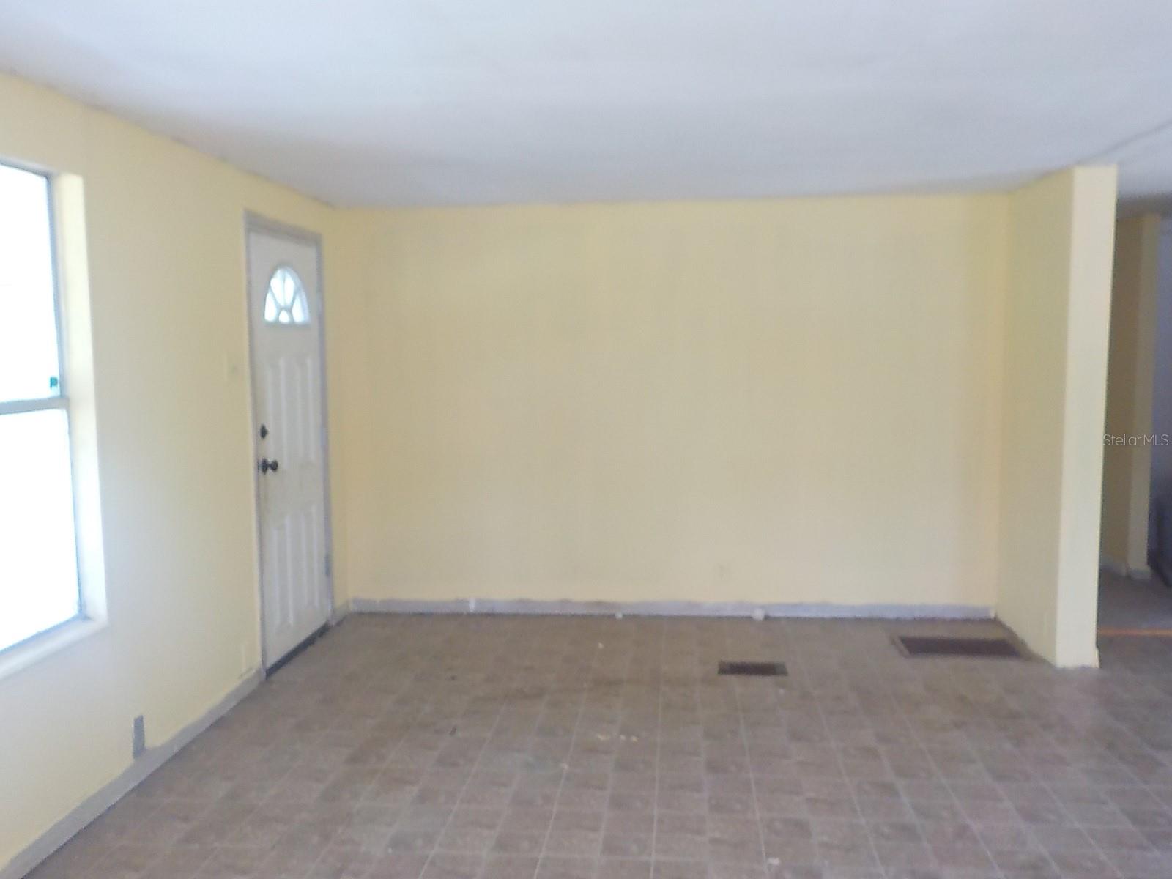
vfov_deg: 46.8
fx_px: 1016
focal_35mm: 30
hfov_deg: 60.0
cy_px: 440
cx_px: 586
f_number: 3.3
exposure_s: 1/30
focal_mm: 4.1
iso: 220
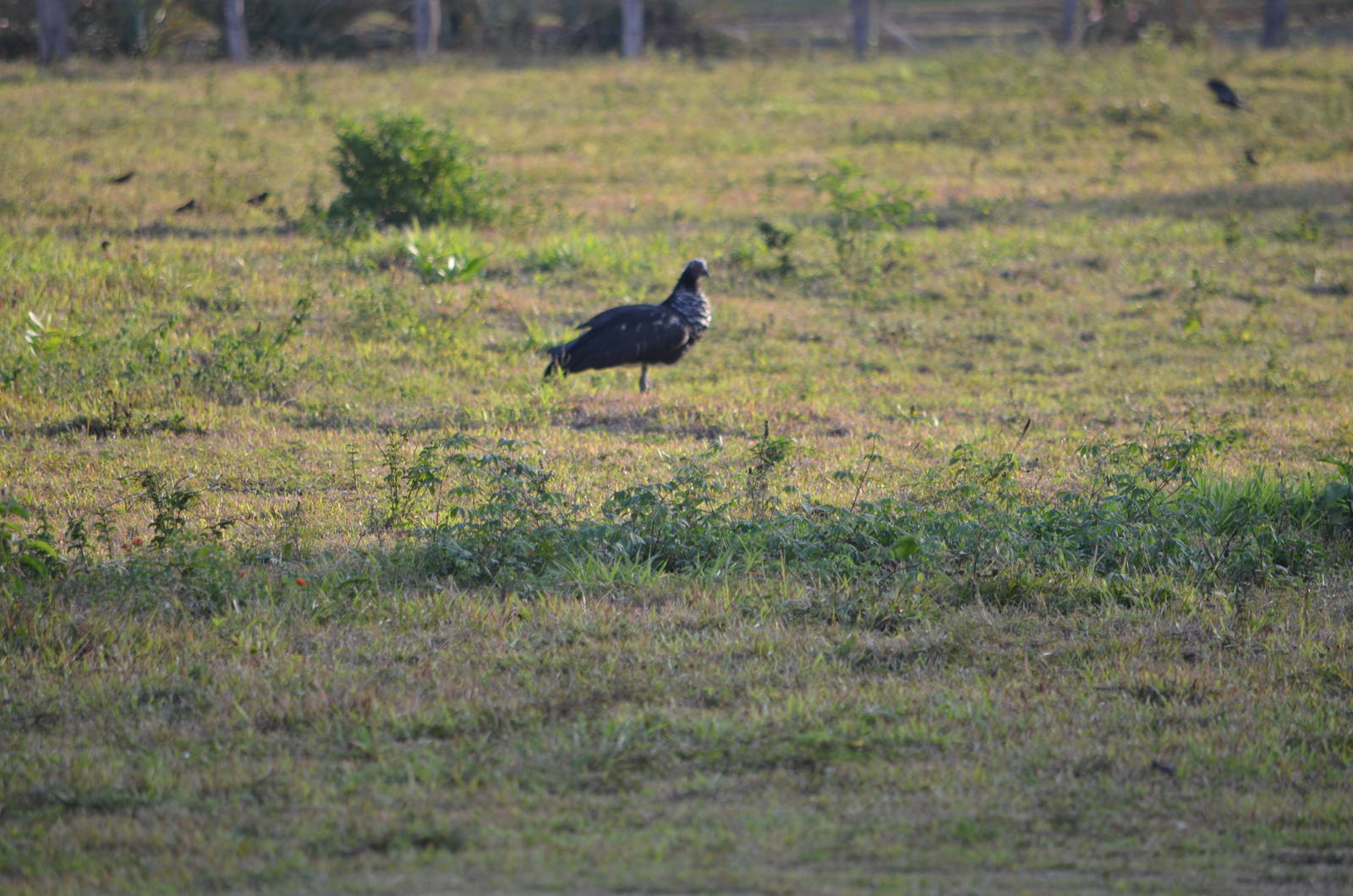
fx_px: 16879
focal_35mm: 450
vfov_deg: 3.0
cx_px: 676
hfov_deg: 4.6
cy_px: 448
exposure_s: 1/250
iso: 200
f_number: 5.6
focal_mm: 300
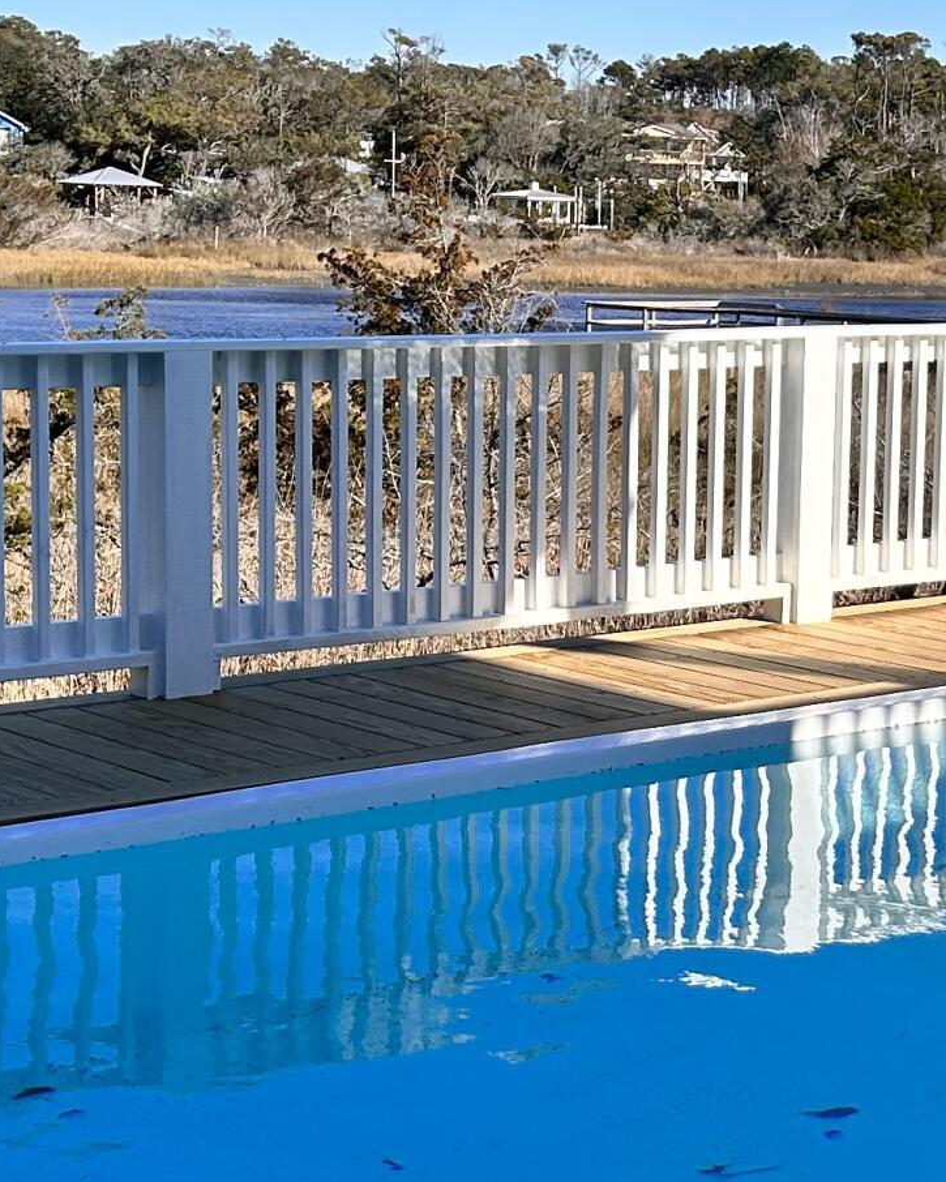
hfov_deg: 18.2
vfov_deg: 22.7
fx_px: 2939
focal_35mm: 84
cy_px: 587
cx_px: 722
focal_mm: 5.7
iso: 50
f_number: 1.5
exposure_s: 1/3968
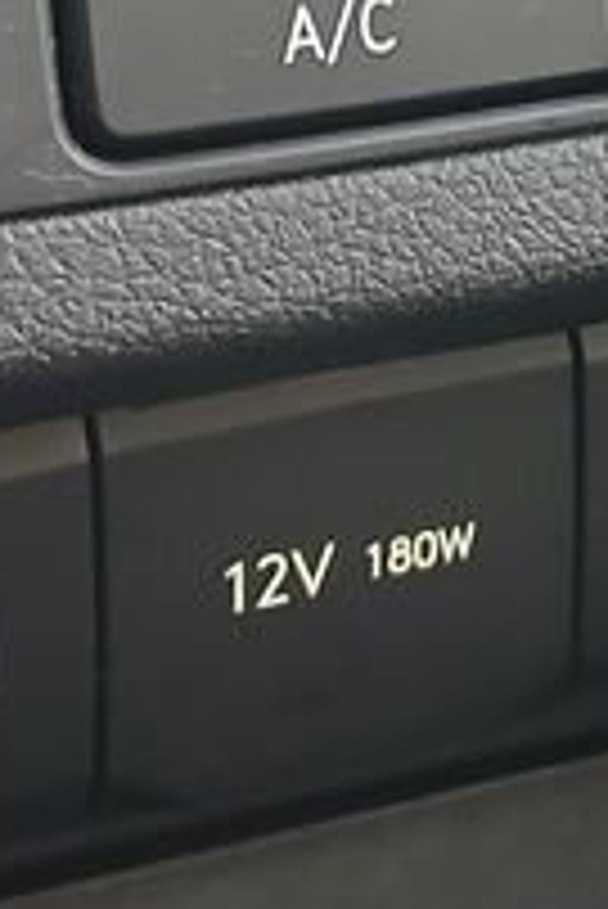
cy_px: -4
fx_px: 3464
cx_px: 518
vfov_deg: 14.7
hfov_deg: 10.0
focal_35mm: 137
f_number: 1.8
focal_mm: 3.98
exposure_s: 1/30
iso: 200
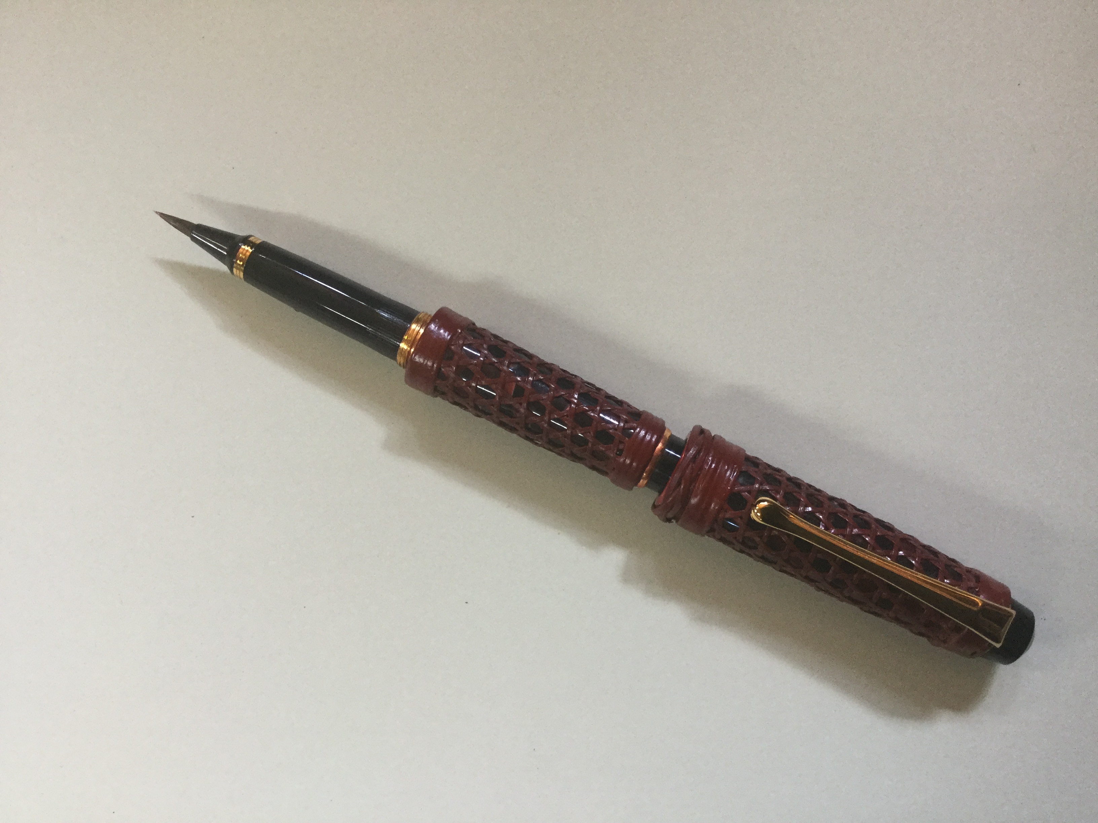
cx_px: 549
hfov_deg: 58.4
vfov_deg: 45.4
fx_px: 983
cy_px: 412
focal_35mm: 31
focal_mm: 3.3
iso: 125
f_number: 2.4
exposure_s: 1/33
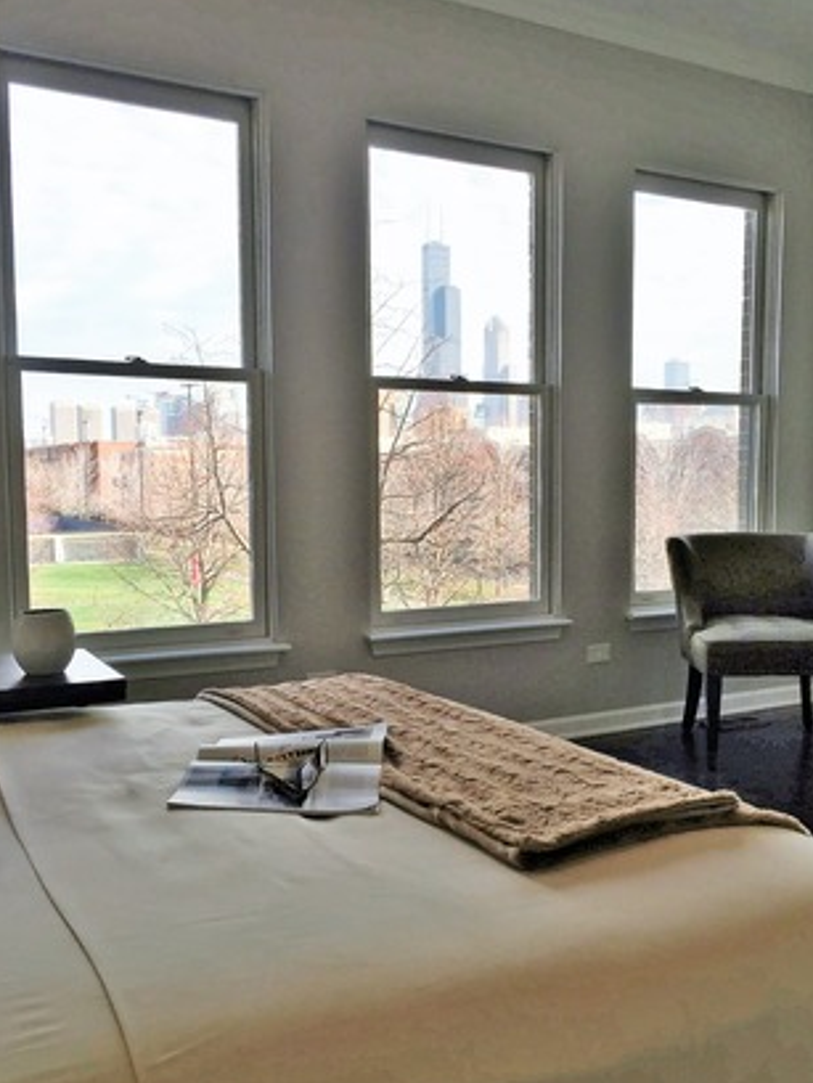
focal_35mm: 34
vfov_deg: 53.9
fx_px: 1064
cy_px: 564
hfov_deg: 41.7
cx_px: 463
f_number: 2.2
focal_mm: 4.15
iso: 32
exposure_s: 1/471
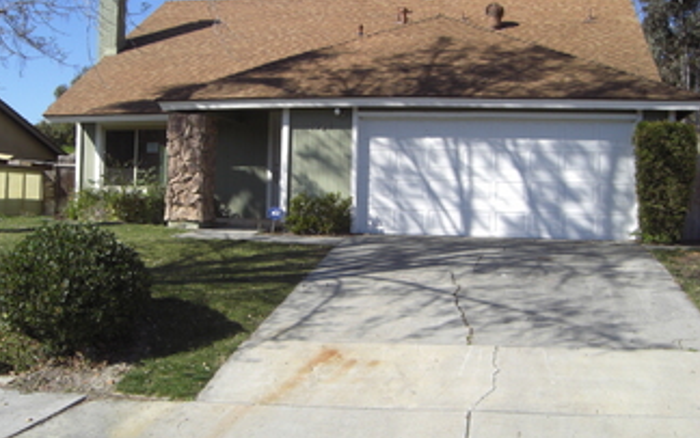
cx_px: 348
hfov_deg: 46.2
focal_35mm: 43
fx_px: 821
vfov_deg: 29.8
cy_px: 177
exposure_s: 1/1000
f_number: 2.7
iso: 64
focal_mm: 6.2
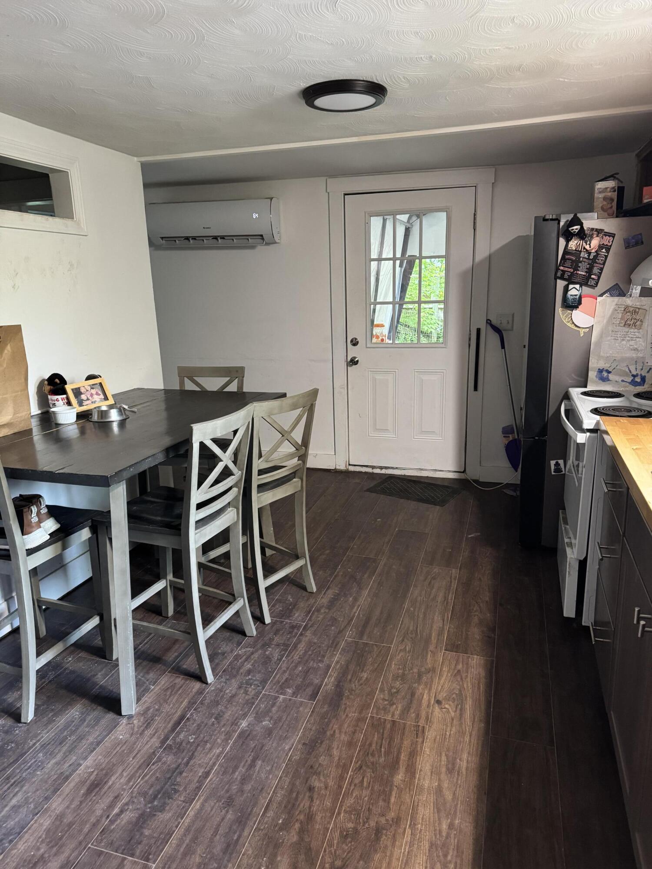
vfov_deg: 71.6
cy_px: 434
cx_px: 326
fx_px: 603
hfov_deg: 56.8
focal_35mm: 24
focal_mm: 6.76
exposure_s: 1/40
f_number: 1.78
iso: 640
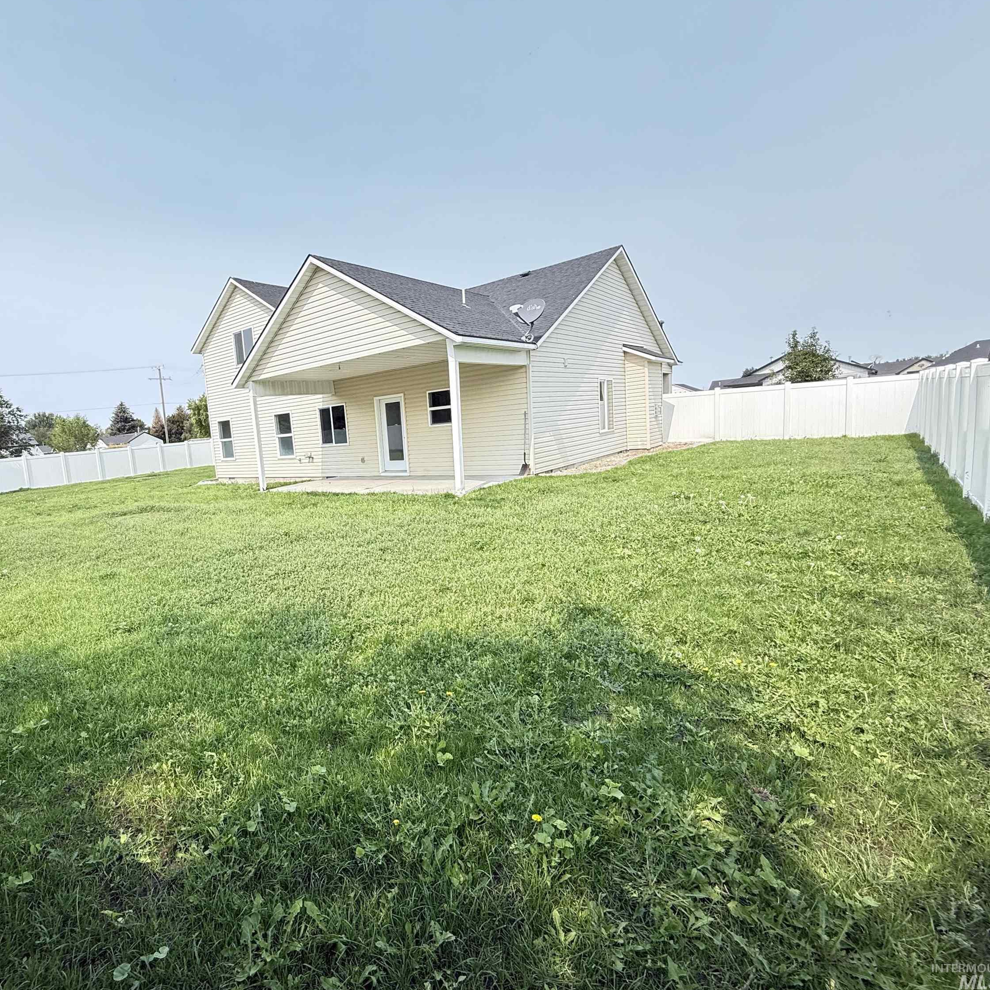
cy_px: 504
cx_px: 354
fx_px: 550
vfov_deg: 84.0
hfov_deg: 81.9
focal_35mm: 17
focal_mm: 2.22
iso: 64
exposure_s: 1/672
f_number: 2.2
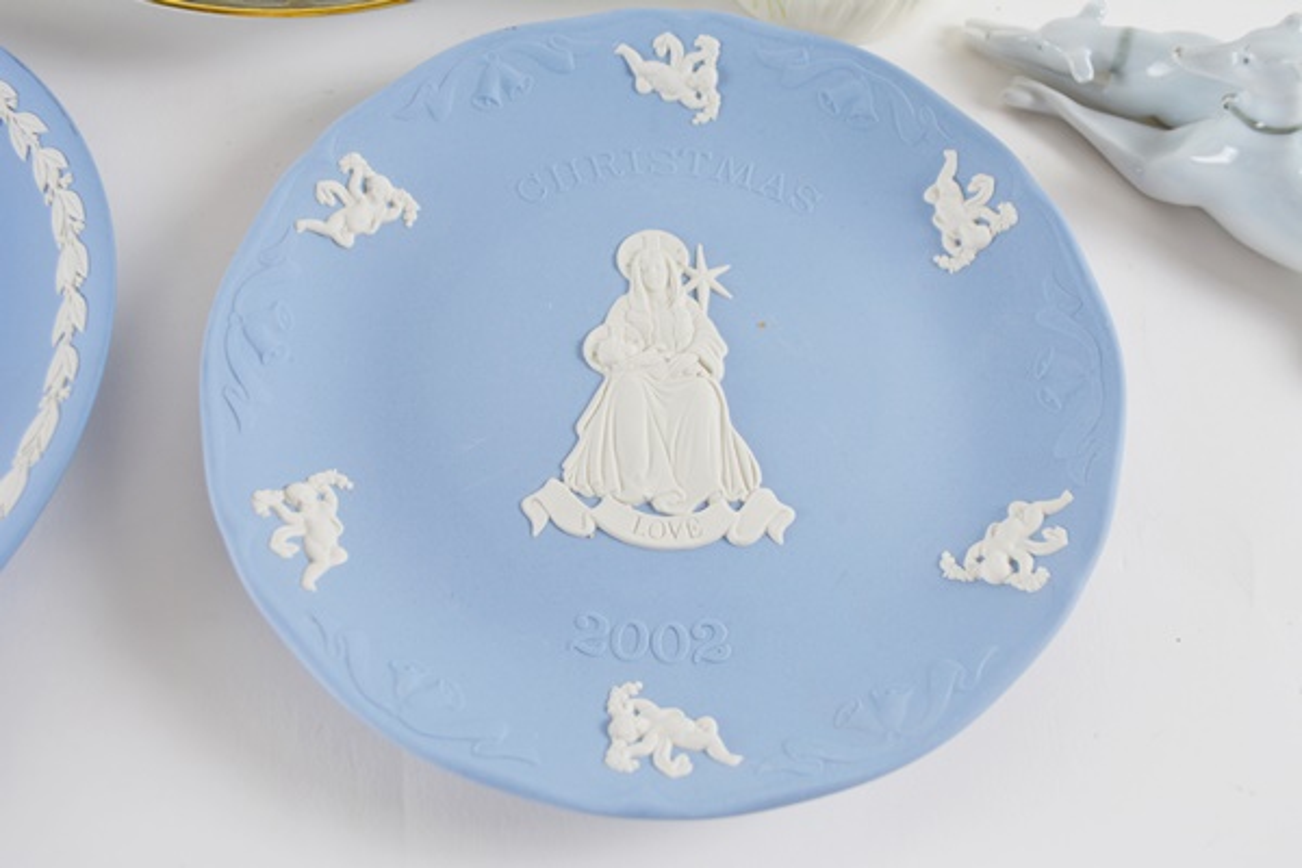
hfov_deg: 53.1
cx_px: 651
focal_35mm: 36
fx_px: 1302
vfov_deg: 36.9
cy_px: 434
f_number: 5.6
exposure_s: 1/125
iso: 320
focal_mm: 24
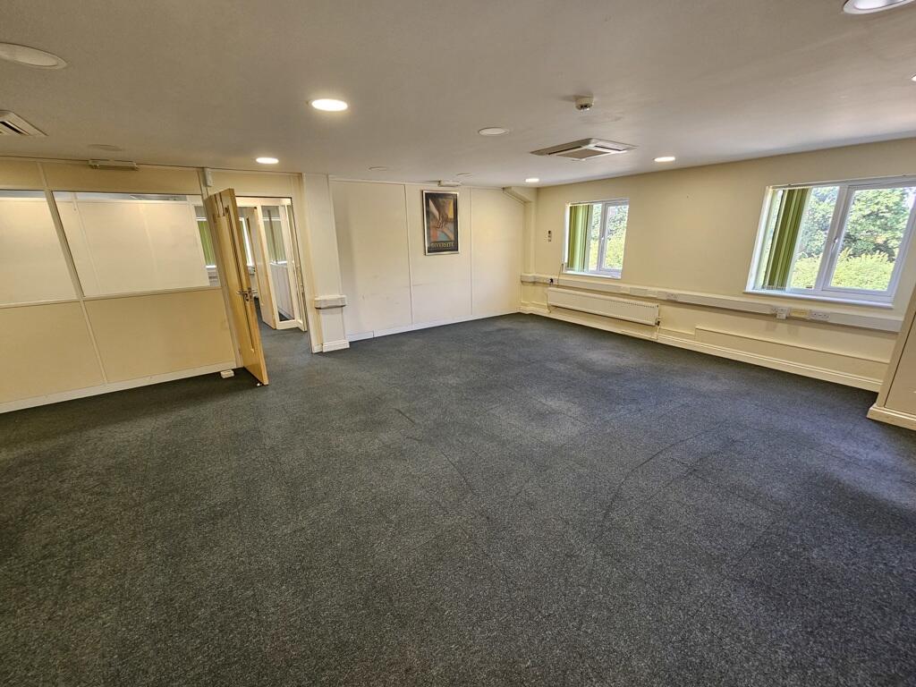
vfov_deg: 89.9
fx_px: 344
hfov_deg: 106.2
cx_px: 458
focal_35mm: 13
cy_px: 344
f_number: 2.2
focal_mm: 2.2
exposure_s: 1/70.8
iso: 160
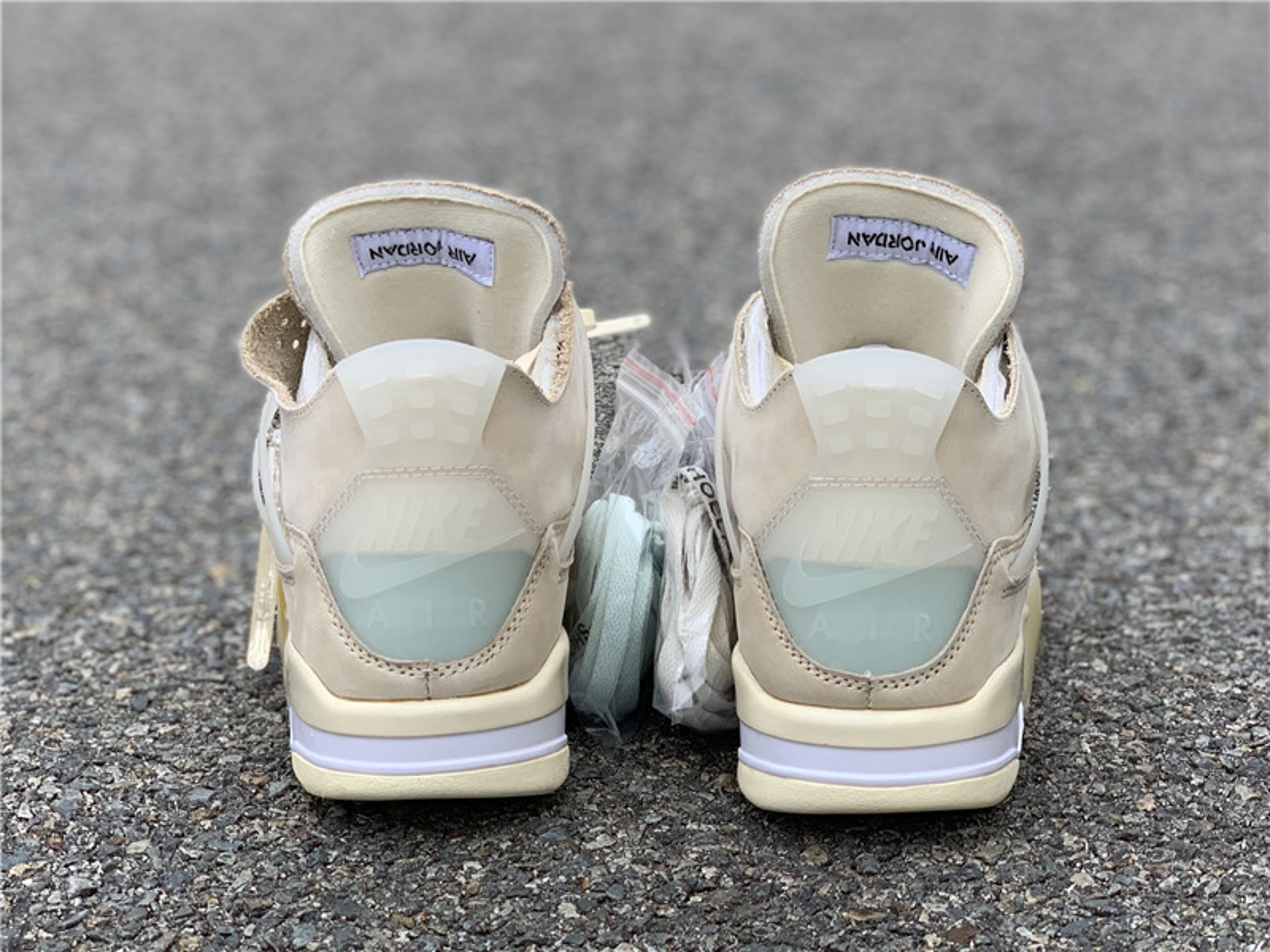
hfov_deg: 36.8
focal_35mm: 52
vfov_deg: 28.0
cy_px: 476
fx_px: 1908
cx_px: 635
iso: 16
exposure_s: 1/475
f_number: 2.4
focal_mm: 6
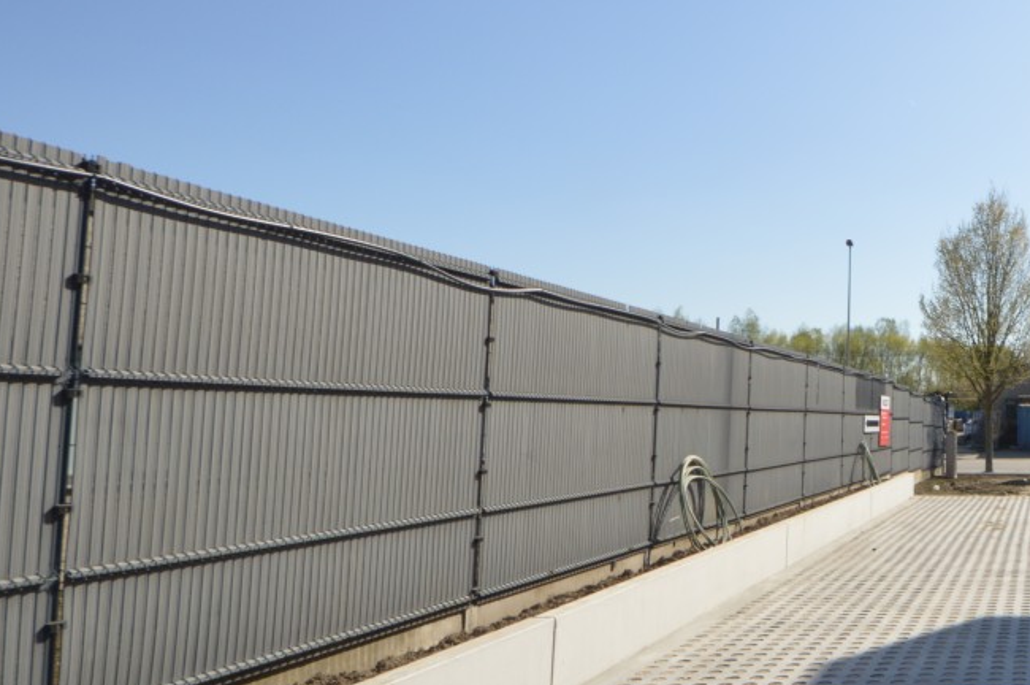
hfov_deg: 47.2
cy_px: 335
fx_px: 911
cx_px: 1066
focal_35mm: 32
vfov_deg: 41.2
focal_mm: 8.5
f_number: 10
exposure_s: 1/200
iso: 100
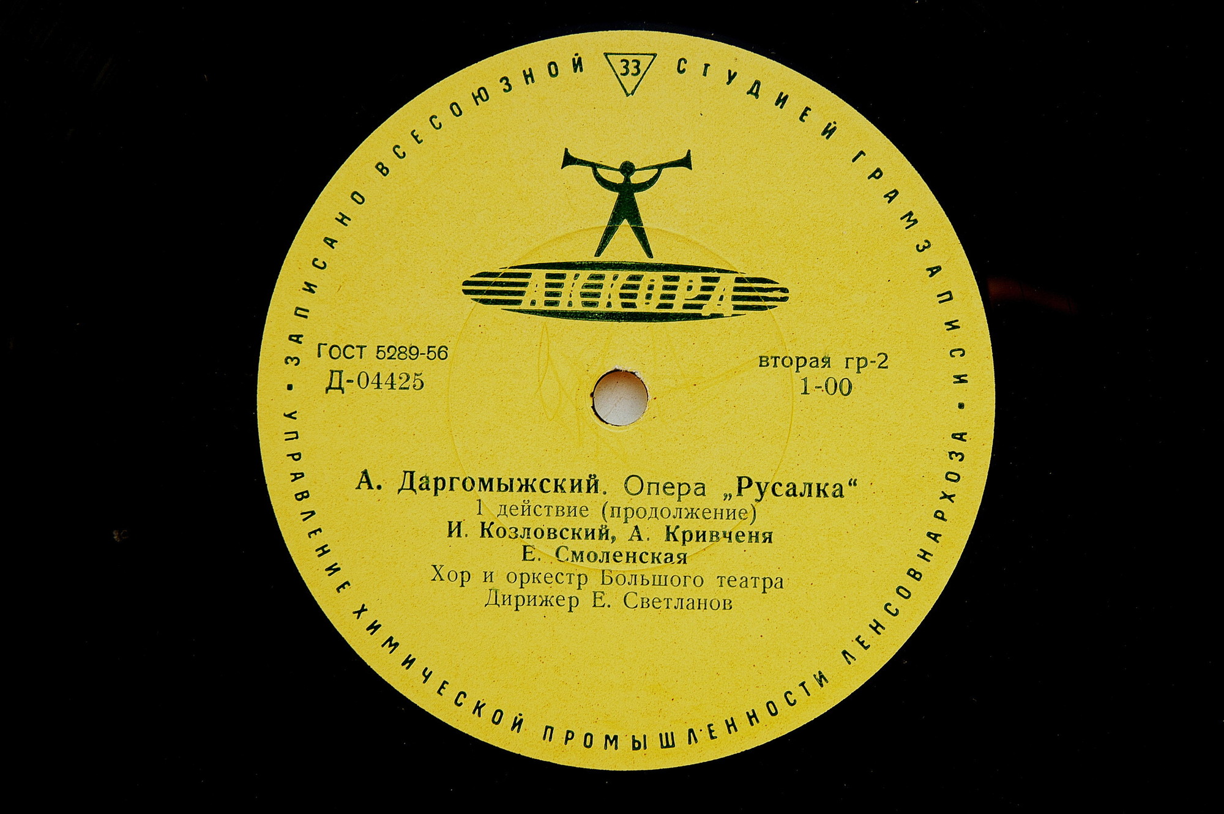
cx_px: 612
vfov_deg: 25.7
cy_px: 407
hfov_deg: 37.9
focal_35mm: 52
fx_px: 1783
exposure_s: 1/125
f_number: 5.6
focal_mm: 35
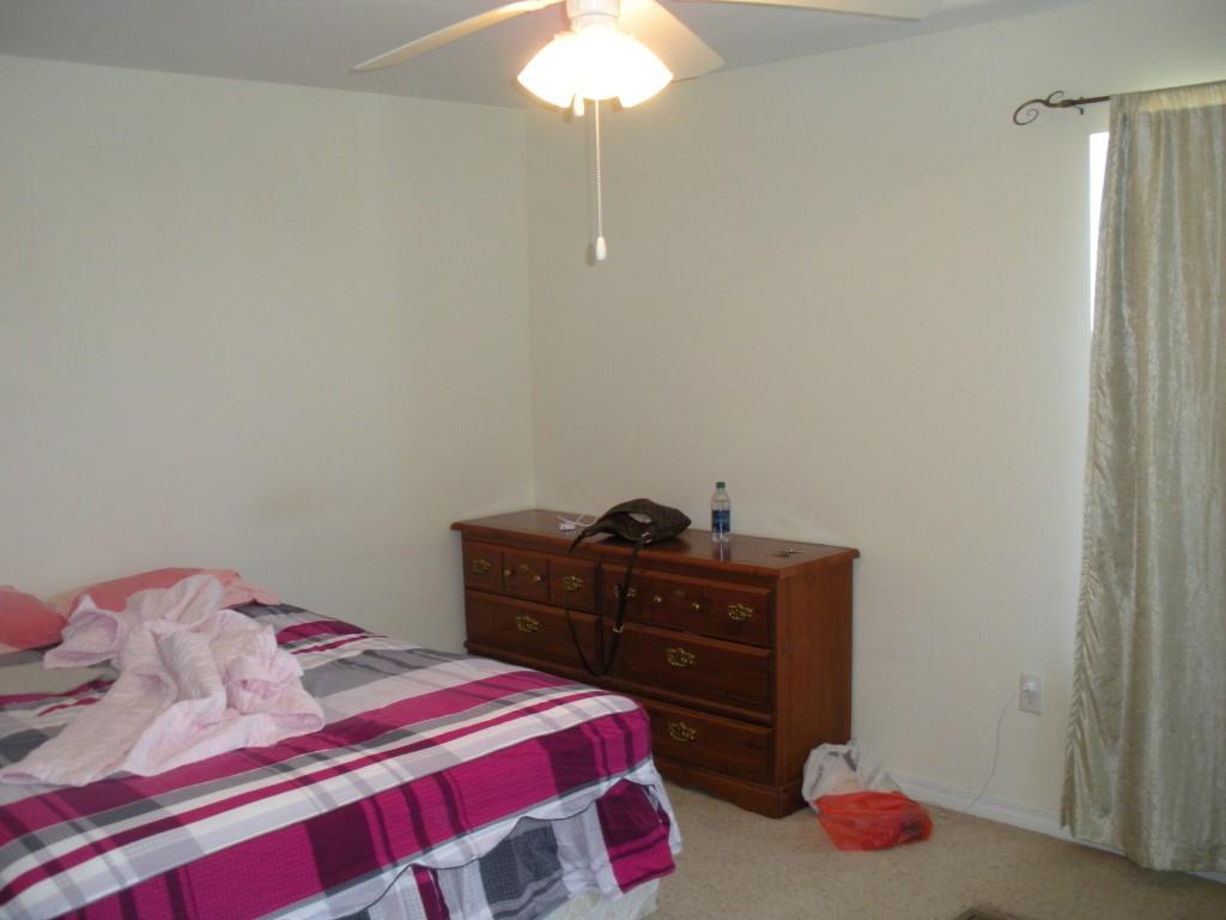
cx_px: 613
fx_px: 1275
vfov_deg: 39.7
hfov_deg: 51.4
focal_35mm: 36
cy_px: 460
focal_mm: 6.3
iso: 205
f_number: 3.5
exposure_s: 1/30
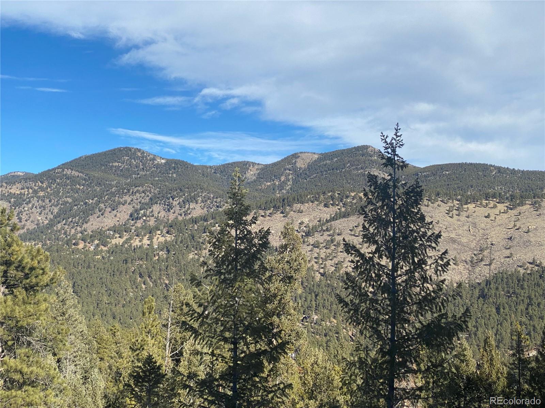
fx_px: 819
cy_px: 204
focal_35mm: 52
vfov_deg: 28.0
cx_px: 272
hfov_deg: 36.8
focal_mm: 6
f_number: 2
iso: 20
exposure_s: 1/1916
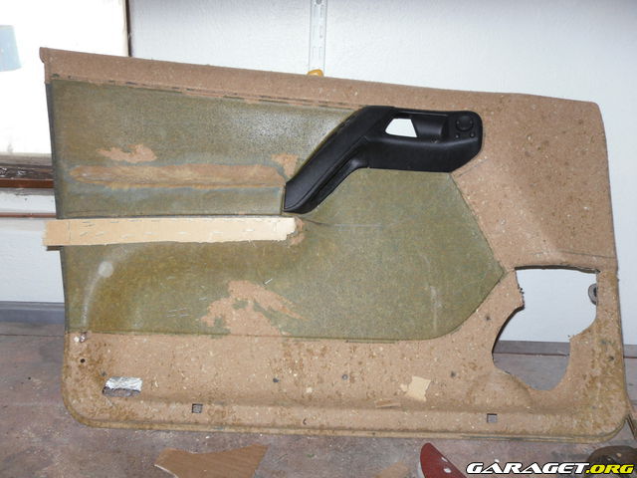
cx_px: 318
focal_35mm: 35
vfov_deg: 40.7
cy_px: 239
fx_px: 644
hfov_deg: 52.6
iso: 80
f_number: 3.5
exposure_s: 1/45
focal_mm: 6.3
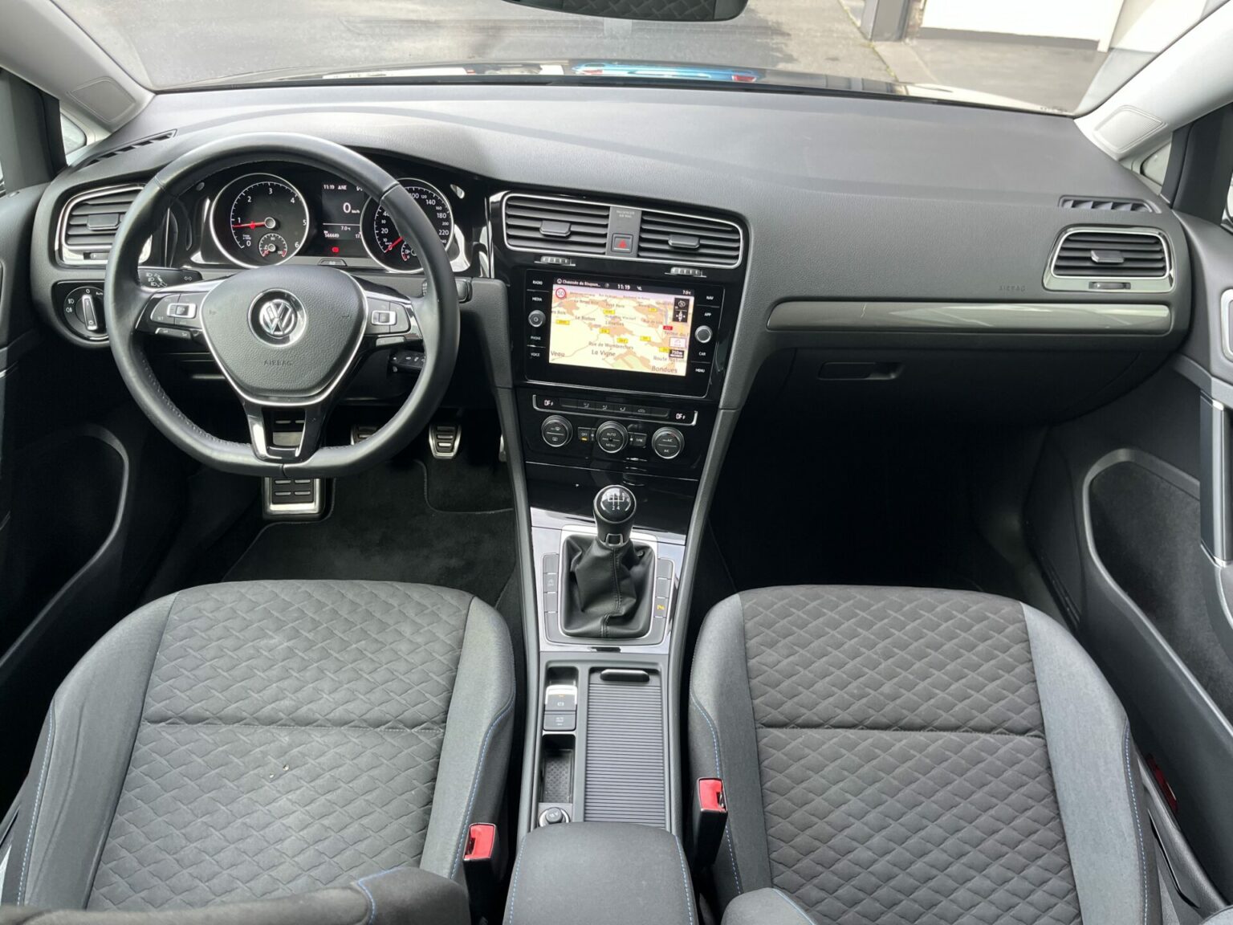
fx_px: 926
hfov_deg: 67.3
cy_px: 462
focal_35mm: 26
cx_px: 616
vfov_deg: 53.1
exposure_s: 1/100
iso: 100
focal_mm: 5.1
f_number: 1.6
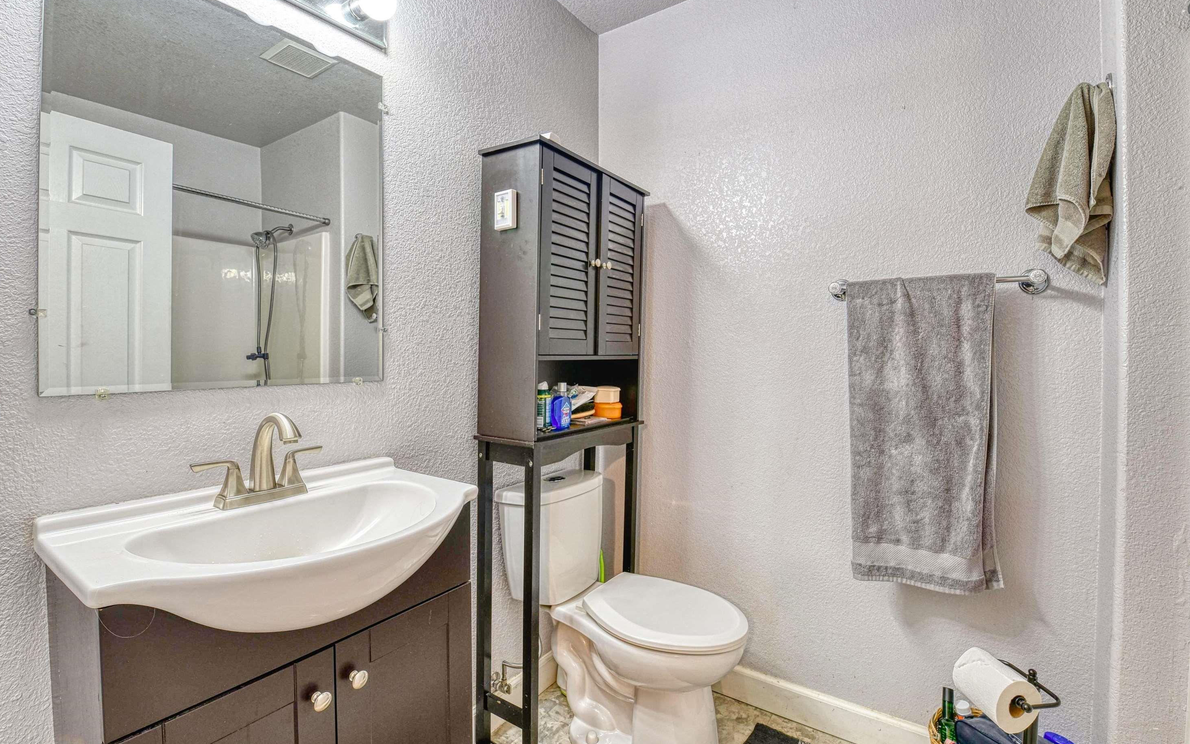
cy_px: 364
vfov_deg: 71.3
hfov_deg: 97.8
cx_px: 604
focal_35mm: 16
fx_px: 519
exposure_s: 1/10
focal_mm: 15
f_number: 11
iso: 400
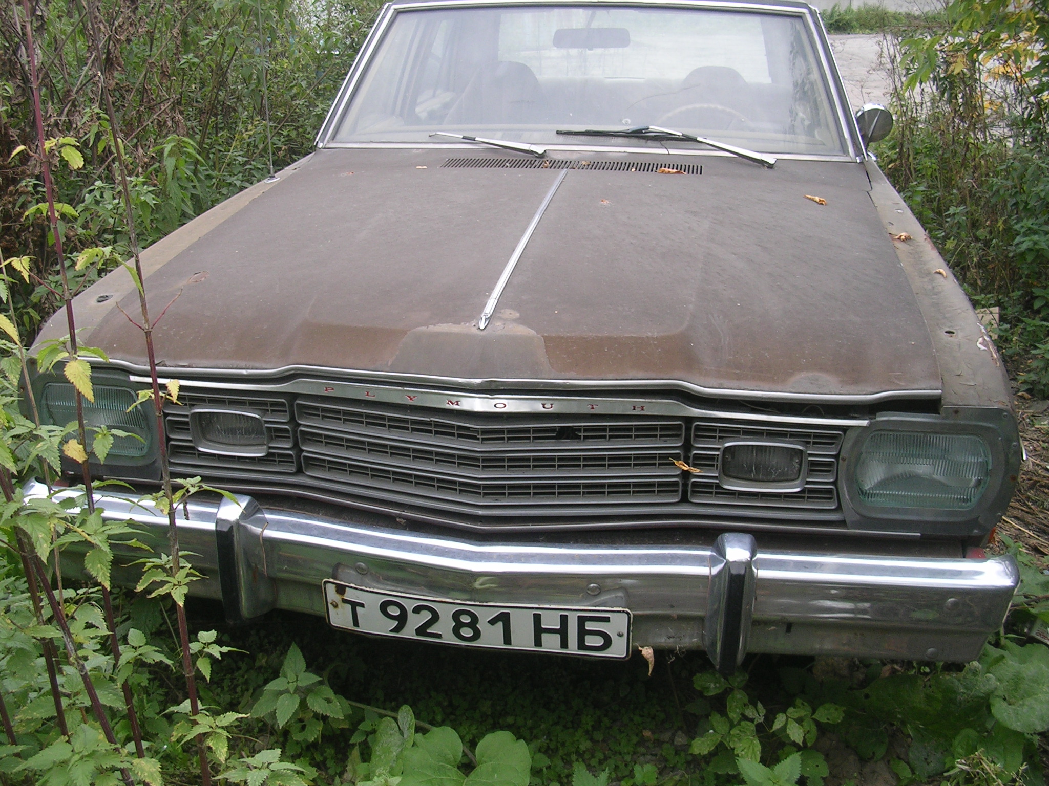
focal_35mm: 38
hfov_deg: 49.0
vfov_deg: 37.7
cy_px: 393
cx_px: 524
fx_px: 1152
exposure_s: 1/155
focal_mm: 5.8
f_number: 2.8
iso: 50
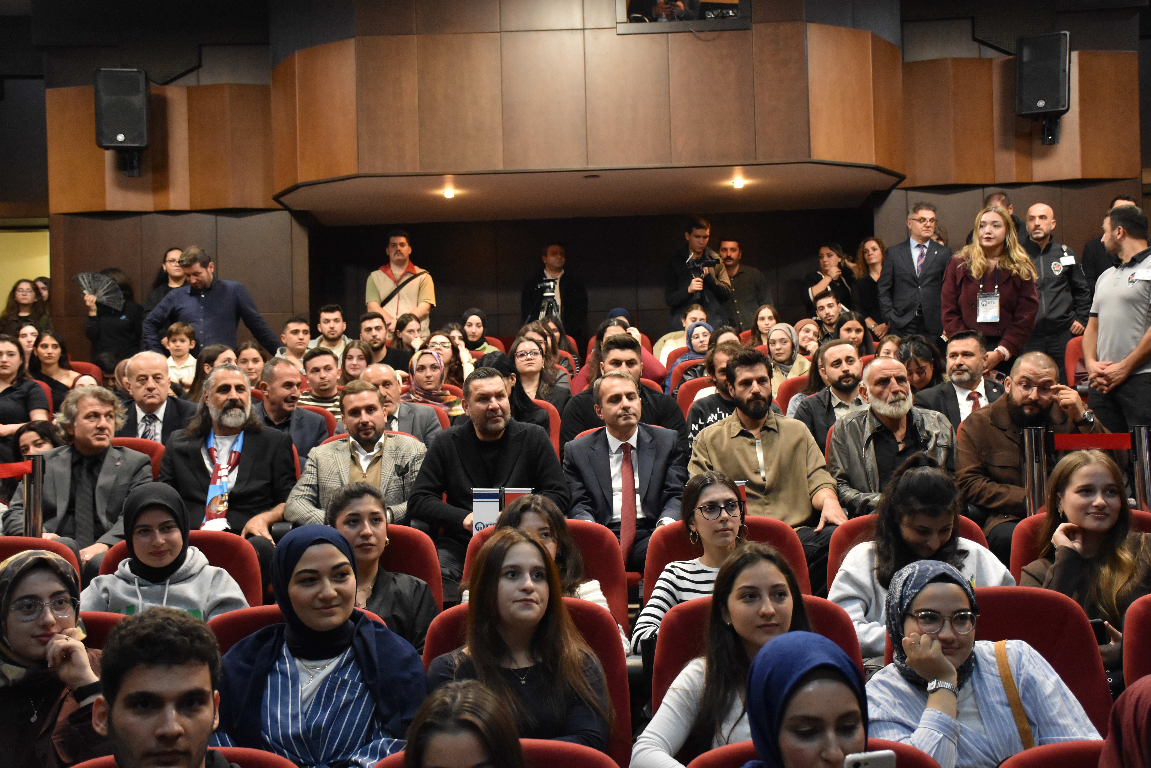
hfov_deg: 41.1
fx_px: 1535
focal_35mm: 48
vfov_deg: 28.1
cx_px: 576
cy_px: 384
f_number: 4
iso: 3200
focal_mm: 32
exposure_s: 1/60
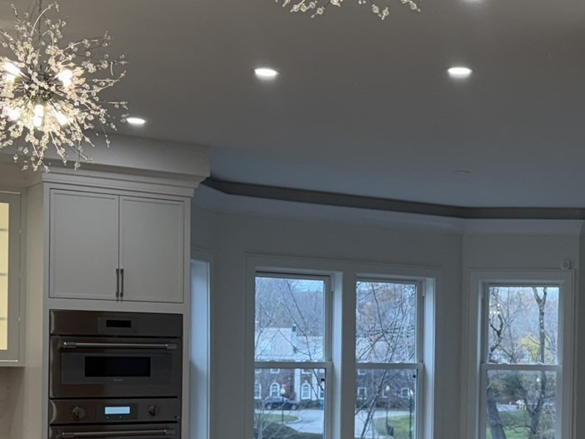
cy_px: 368
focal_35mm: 70
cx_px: 519
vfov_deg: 20.7
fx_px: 1183
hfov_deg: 26.9
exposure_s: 1/164
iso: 80
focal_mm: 6.76
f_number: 1.78
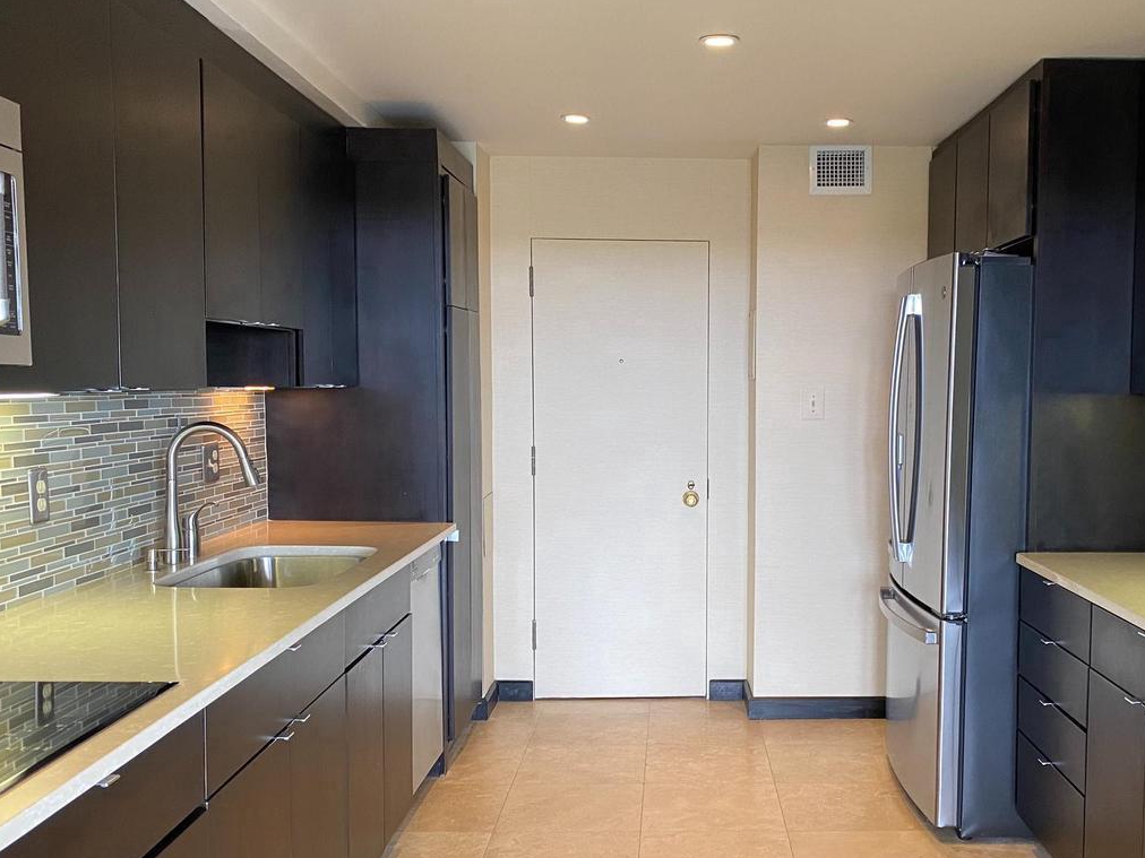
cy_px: 496
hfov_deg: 49.6
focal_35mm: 37
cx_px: 717
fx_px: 1224
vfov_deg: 38.6
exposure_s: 1/60
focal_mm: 4.25
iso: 160
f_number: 1.8
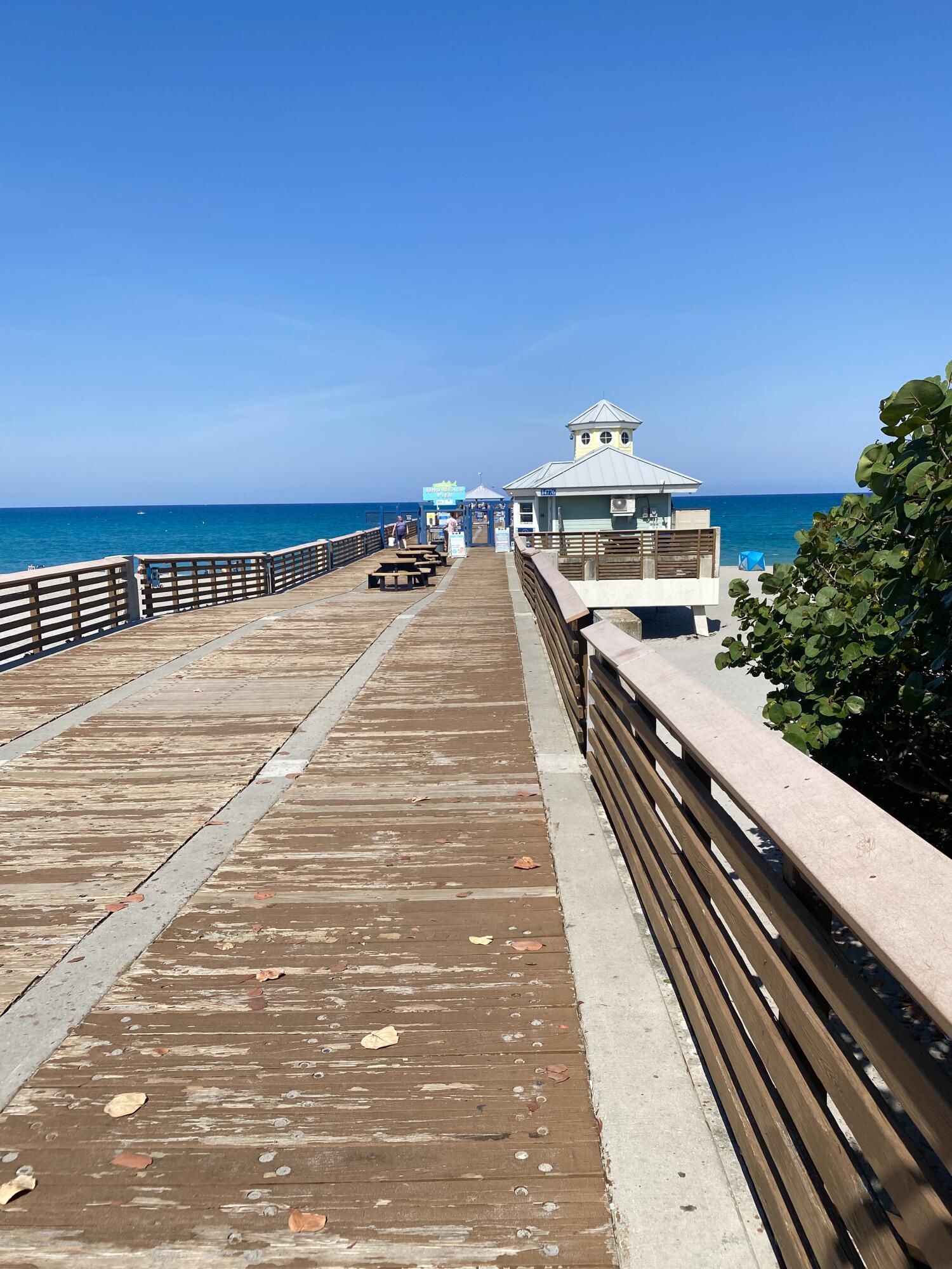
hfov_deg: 53.1
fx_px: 953
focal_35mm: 26
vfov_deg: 67.3
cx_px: 476
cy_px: 634
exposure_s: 1/4115
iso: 32
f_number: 1.8
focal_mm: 4.25
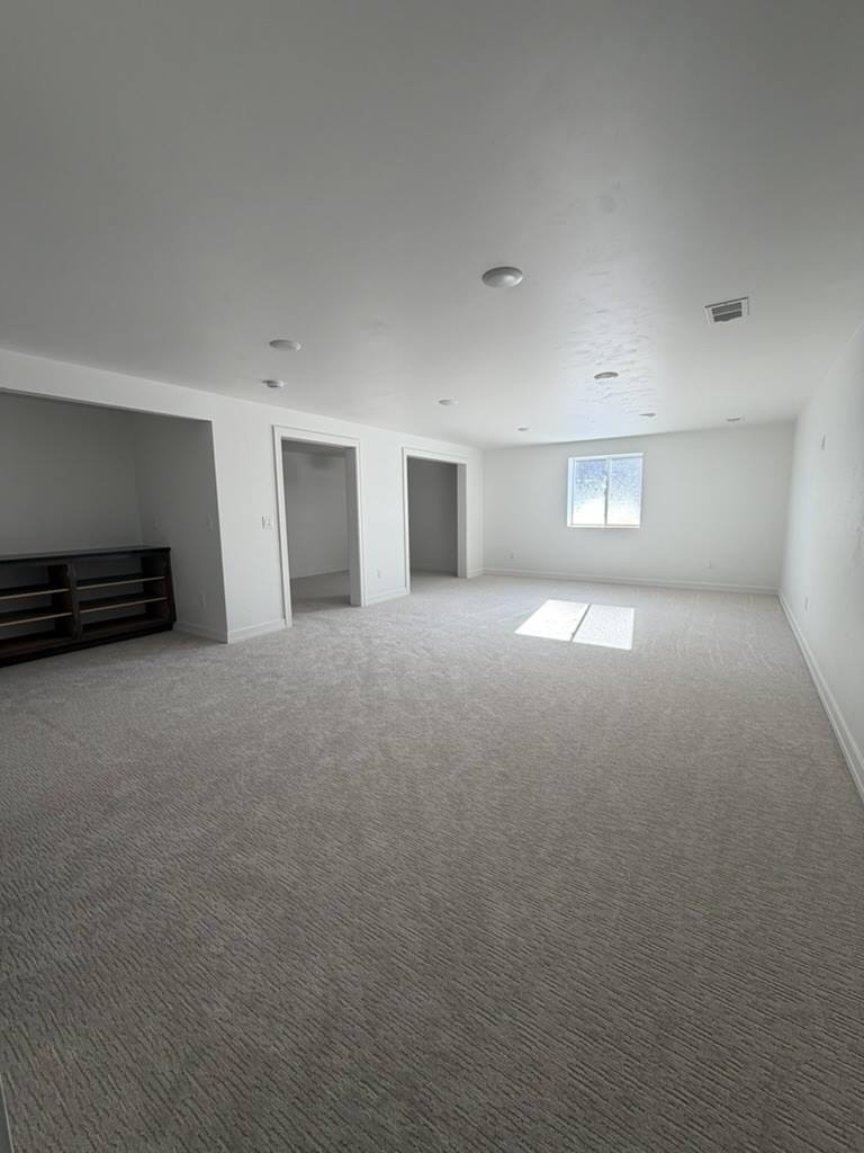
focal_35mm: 14
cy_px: 576
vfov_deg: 102.1
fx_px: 466
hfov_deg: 85.7
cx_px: 432
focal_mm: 2.22
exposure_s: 1/121
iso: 80
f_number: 2.2
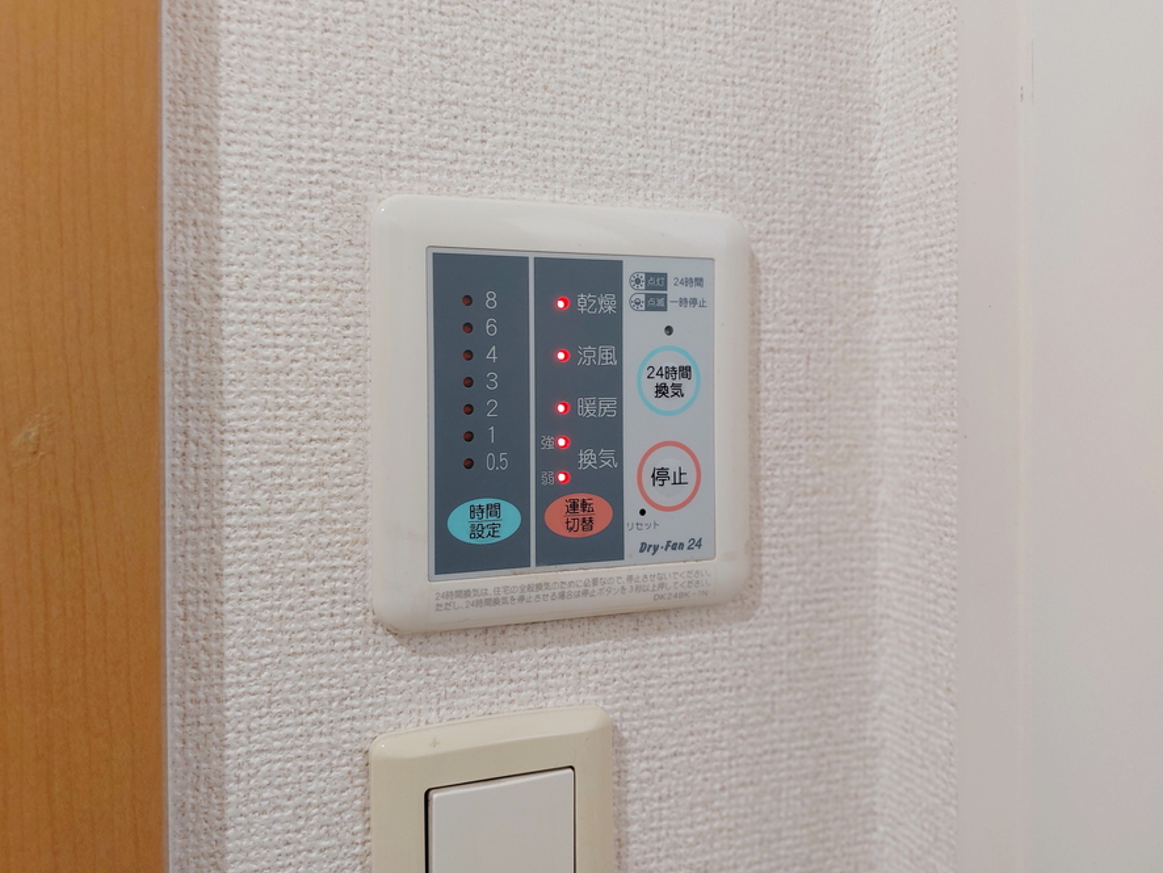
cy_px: 408
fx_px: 874
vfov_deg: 53.0
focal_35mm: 26
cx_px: 546
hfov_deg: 67.2
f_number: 1.8
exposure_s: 1/24
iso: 80
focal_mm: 5.23
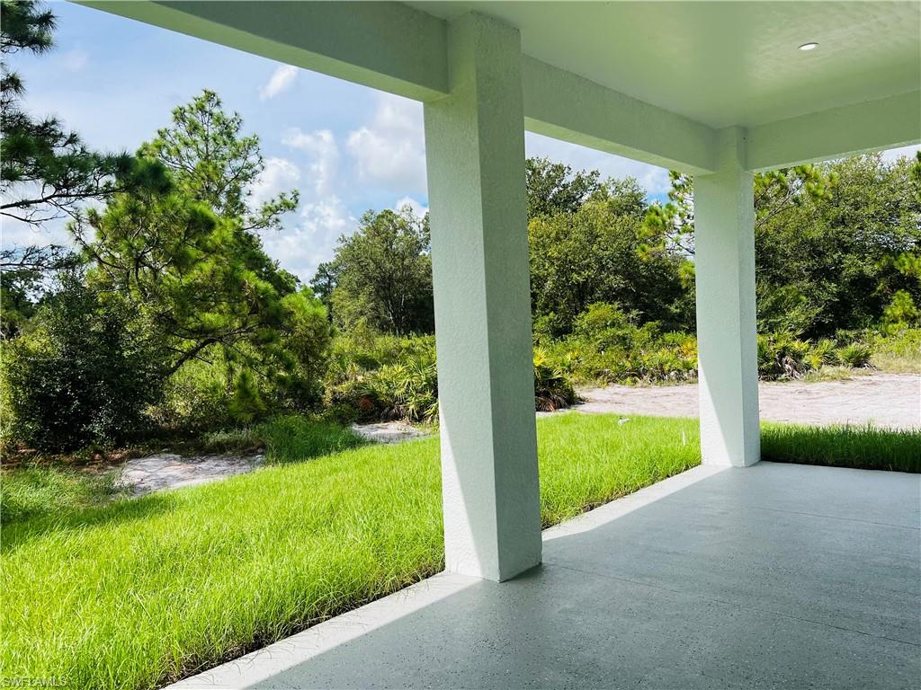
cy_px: 345
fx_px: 692
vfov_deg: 53.1
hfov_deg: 67.3
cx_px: 460
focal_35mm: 26
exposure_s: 1/3968
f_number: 1.5
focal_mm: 5.7
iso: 50
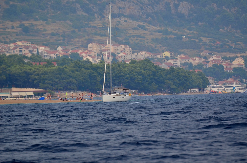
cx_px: 124
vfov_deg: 3.4
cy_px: 82
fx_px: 2772
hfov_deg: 5.1
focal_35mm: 405
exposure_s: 1/1600
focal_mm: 270
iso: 400
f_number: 5.6
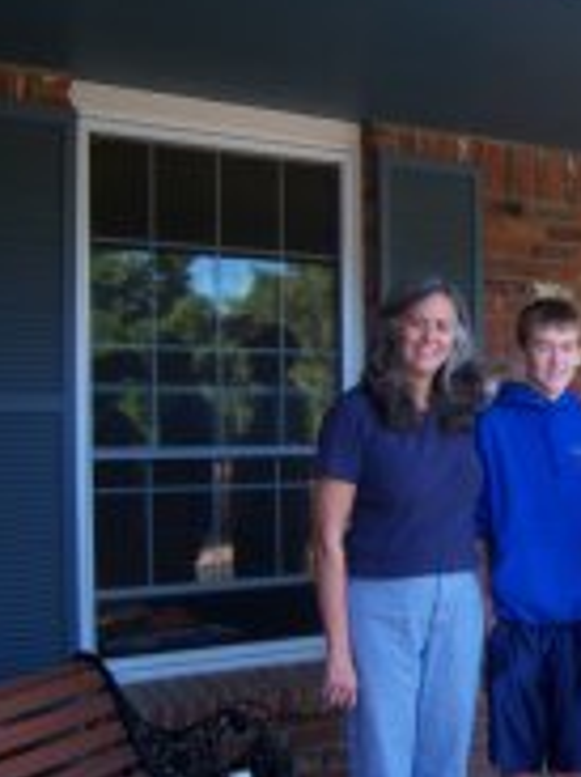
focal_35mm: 69
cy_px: 431
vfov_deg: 28.2
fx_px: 1546
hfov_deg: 20.0
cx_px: 691
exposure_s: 1/60
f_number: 2.8
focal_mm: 7.5
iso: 100
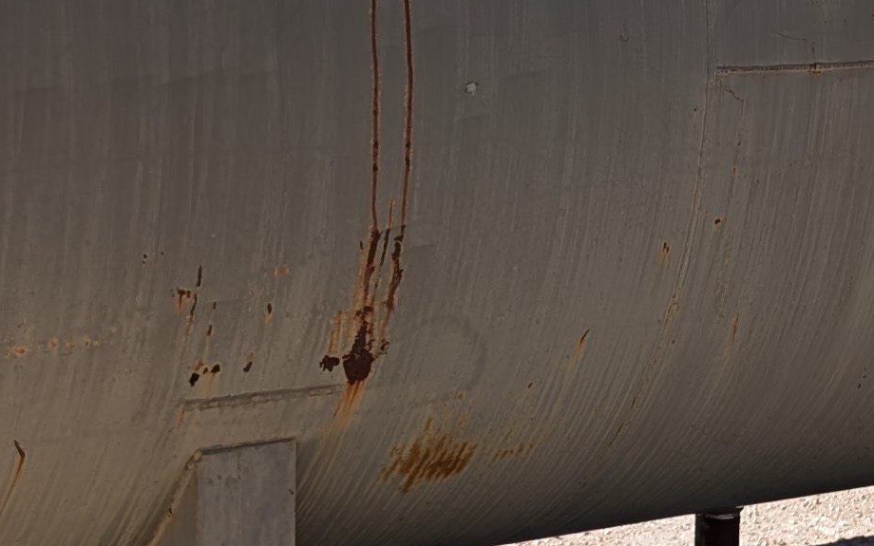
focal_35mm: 113
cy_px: 160
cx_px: 560
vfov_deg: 11.6
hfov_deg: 18.4
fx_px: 2692
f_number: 1.68
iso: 20
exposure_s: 1/1212
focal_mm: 6.9
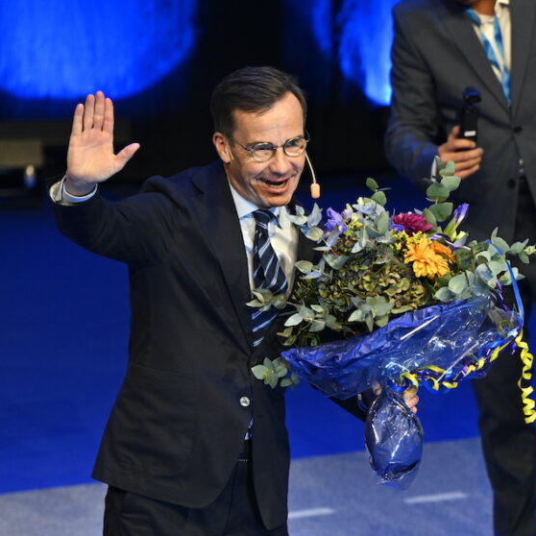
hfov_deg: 6.4
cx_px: 444
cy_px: 228
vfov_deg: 6.4
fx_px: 4765
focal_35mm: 272
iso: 560
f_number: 2.8
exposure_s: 1/250
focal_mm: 170
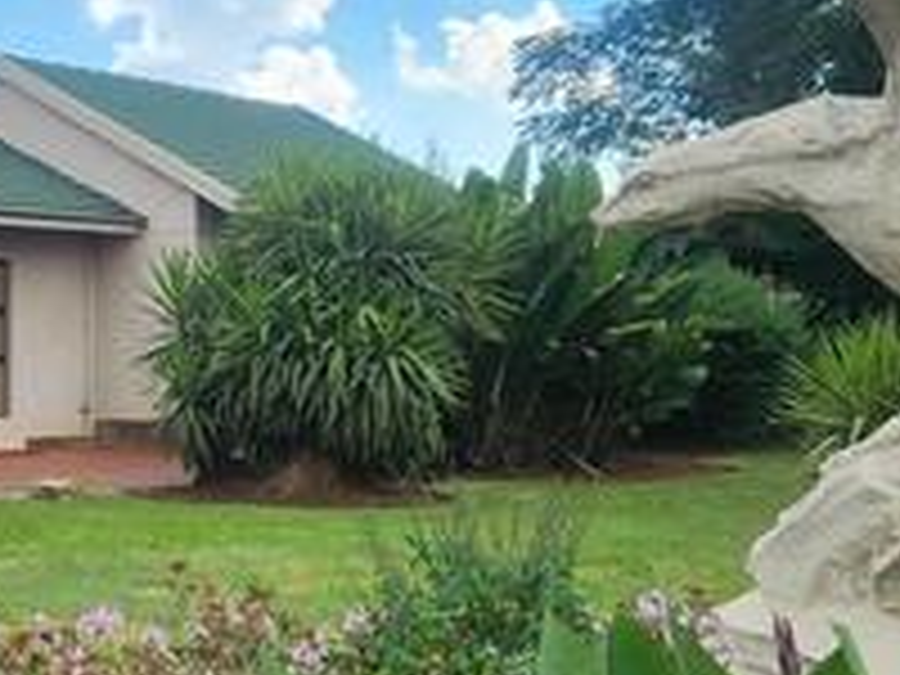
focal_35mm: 52
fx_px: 1352
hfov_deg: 29.9
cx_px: -248
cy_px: 482
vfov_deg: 27.7
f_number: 2.2
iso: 50
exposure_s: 1/950
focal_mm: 2.2
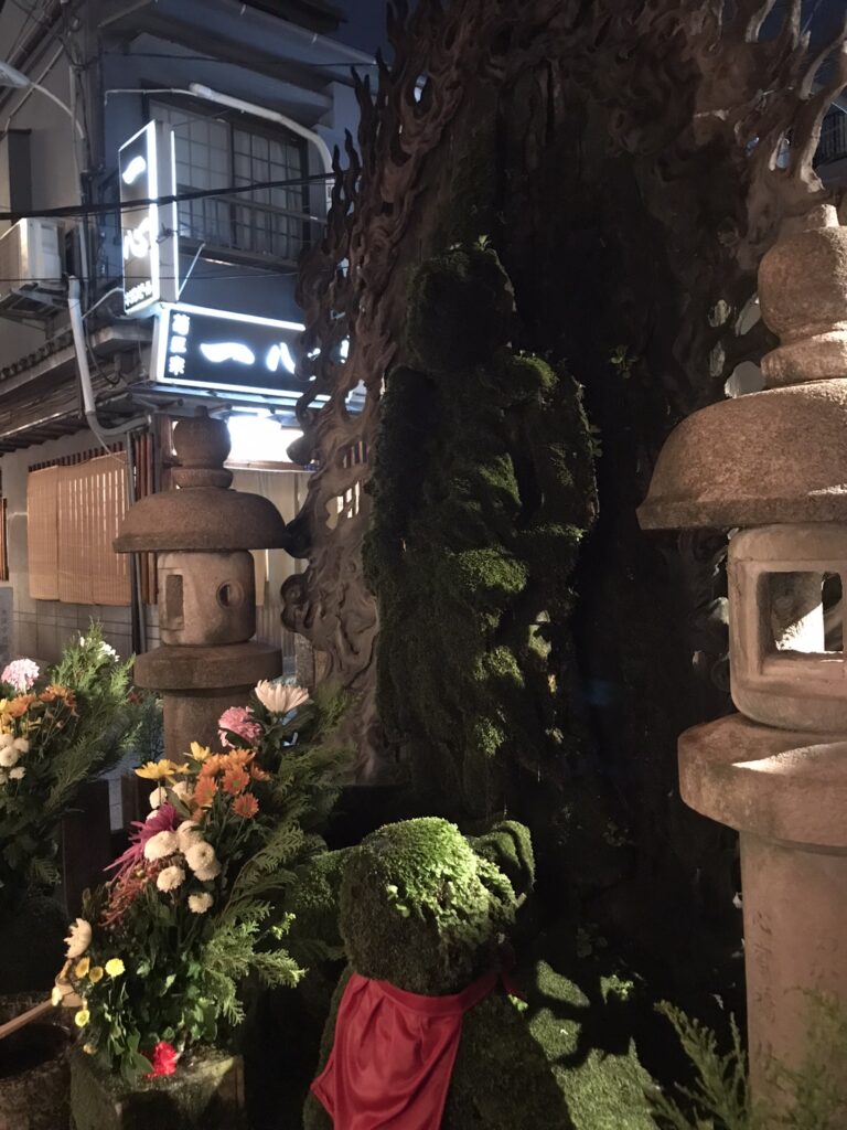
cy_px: 565
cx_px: 424
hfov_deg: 49.7
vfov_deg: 63.4
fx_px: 913
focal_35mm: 28
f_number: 1.8
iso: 125
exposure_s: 1/4
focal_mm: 3.99
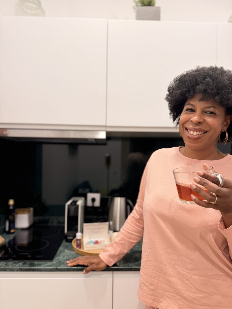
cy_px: 154
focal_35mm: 24
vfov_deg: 71.6
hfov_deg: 56.8
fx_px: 214
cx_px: 116
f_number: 1.78
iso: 200
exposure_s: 1/50
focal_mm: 6.76
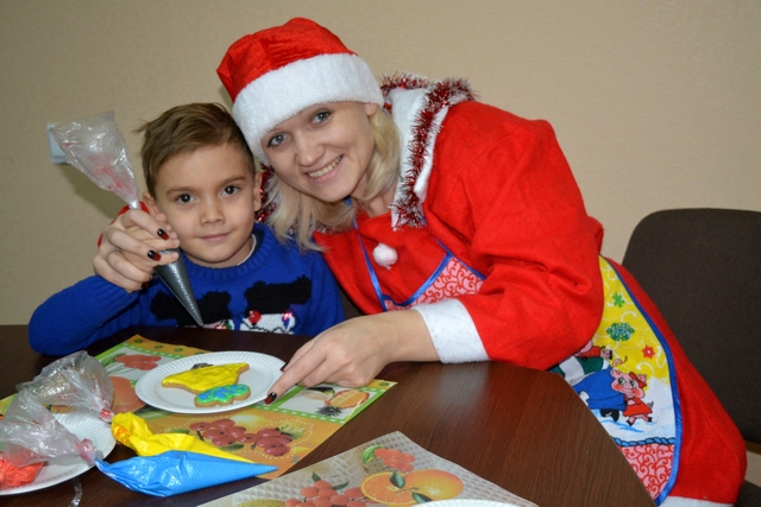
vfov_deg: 26.5
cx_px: 380
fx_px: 1078
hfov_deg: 38.9
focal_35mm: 51
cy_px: 254
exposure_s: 1/60
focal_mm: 34
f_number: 4.5
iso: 1400
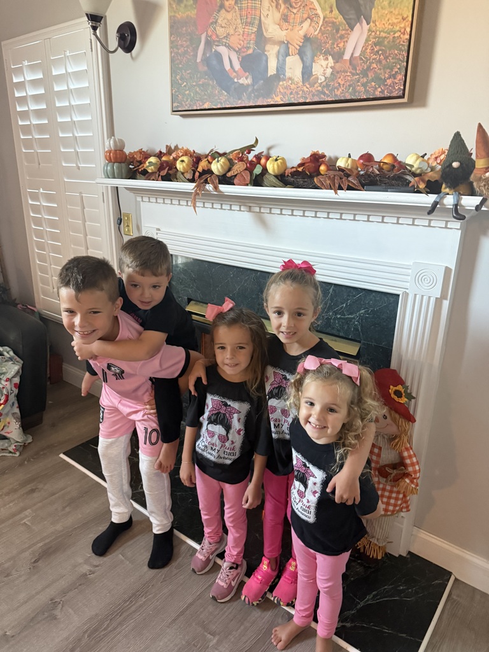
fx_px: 452
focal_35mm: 24
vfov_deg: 71.6
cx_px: 244
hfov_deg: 56.8
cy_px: 326
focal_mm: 6.76
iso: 800
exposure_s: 1/60
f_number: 1.78
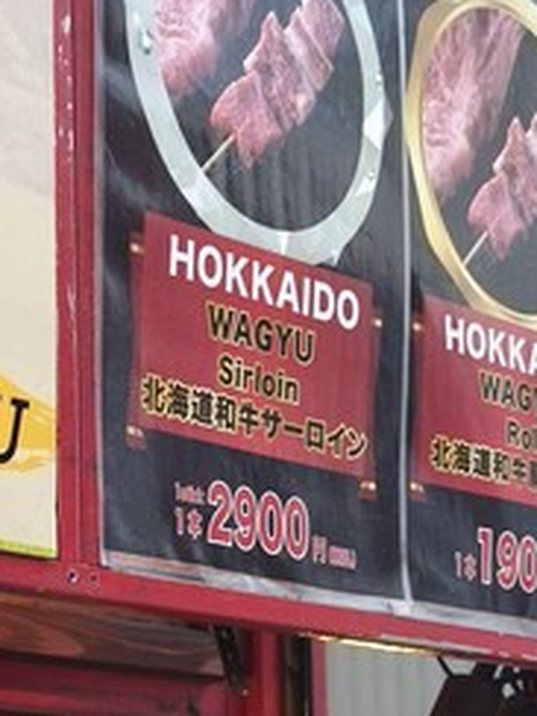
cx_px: -12
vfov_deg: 16.7
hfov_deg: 12.9
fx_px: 2337
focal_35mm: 113
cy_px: 854
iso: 200
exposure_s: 1/120
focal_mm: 6.18
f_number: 1.65
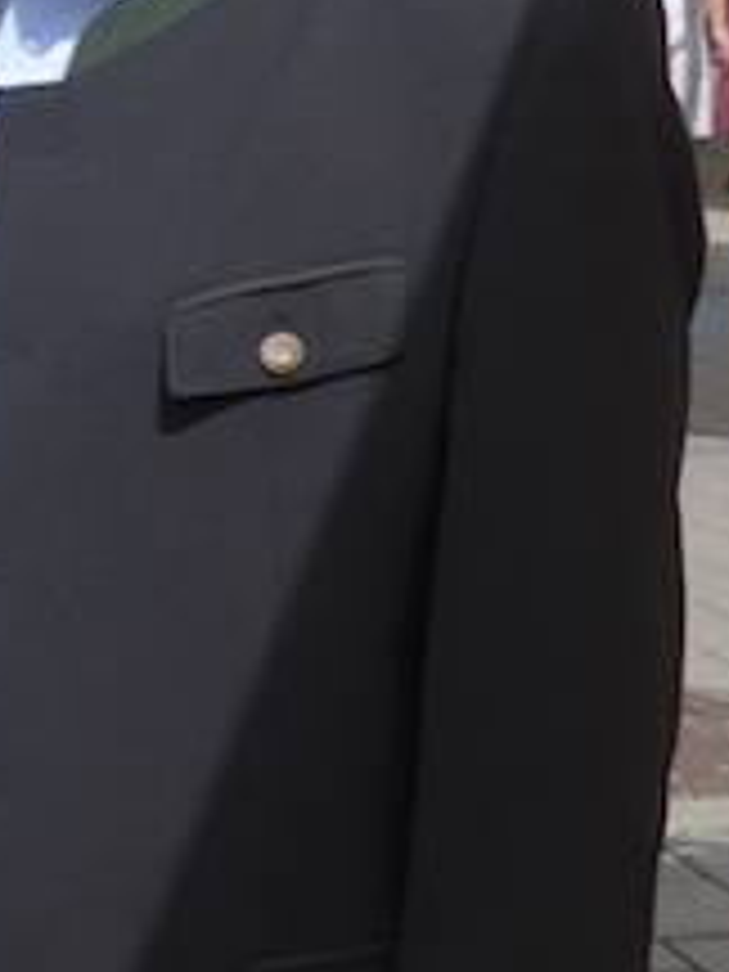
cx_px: -774
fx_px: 3398
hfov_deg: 11.0
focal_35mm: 121
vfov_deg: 16.2
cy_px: 268
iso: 80
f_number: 2.8
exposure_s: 1/2000
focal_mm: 6
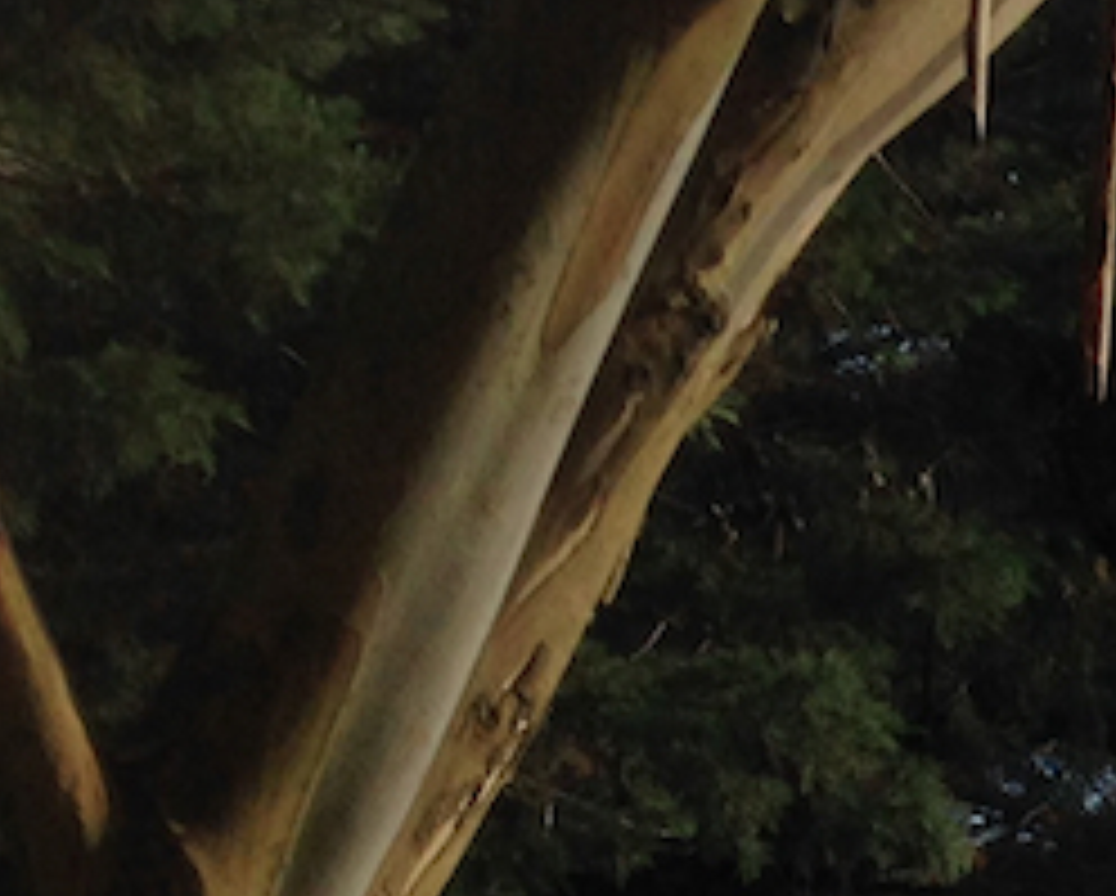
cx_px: 2709
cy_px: 1995
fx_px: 5489
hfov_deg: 10.1
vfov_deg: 8.6
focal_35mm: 166
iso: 50
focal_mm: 4.12
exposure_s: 1/638
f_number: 2.4
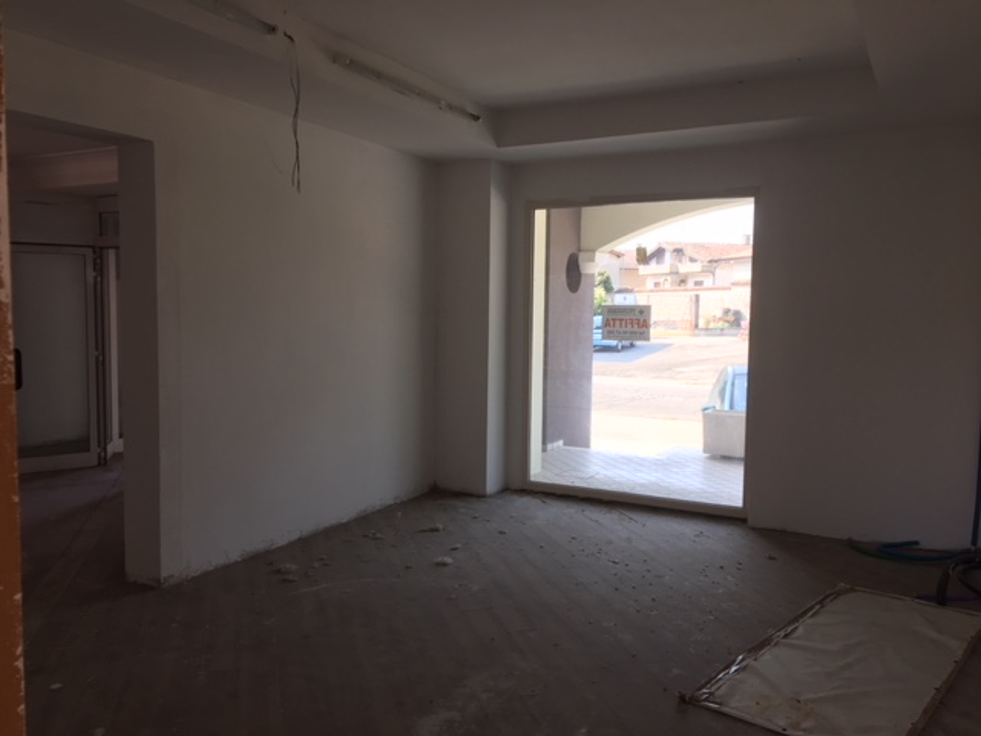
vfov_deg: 48.2
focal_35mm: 29
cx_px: 490
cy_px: 368
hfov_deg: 61.7
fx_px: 822
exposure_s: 1/100
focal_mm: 4.15
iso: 25
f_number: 2.2
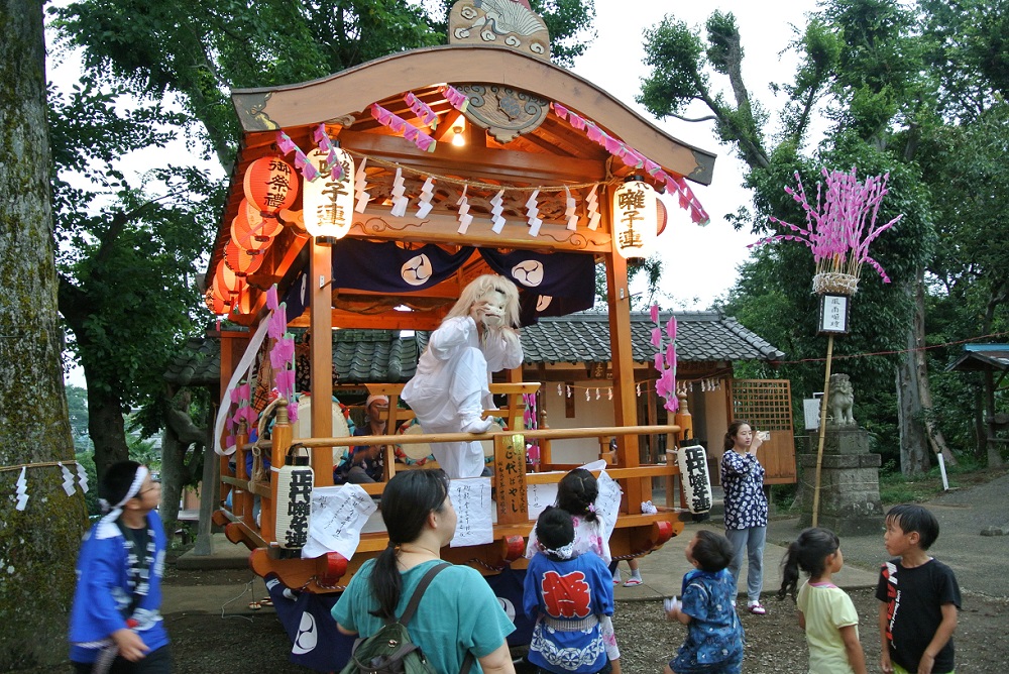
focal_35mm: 27
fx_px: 757
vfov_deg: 48.0
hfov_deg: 67.4
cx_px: 504
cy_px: 337
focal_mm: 10
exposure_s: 1/30
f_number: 3.5
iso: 450
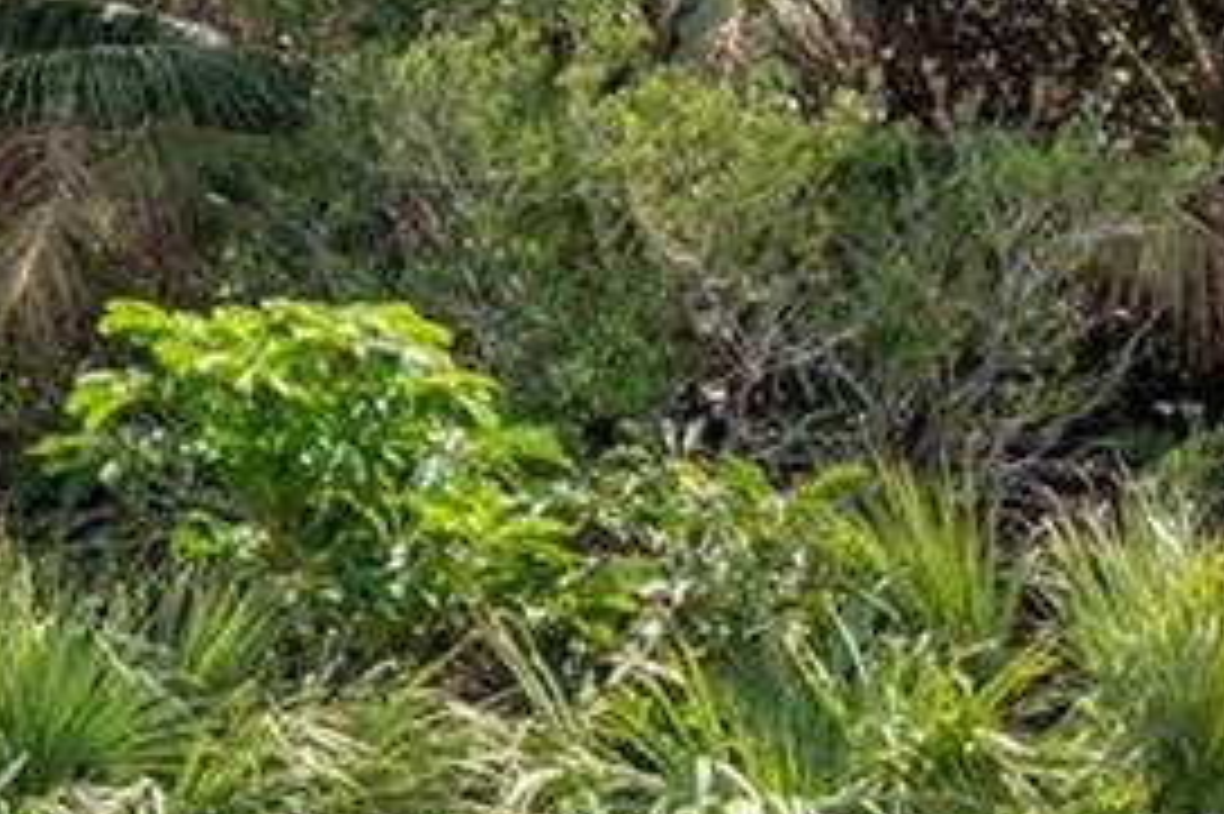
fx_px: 6999
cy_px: -749
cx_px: -2286
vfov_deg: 6.5
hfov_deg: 8.5
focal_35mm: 206
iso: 250
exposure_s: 1/1600
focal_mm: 35
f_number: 8
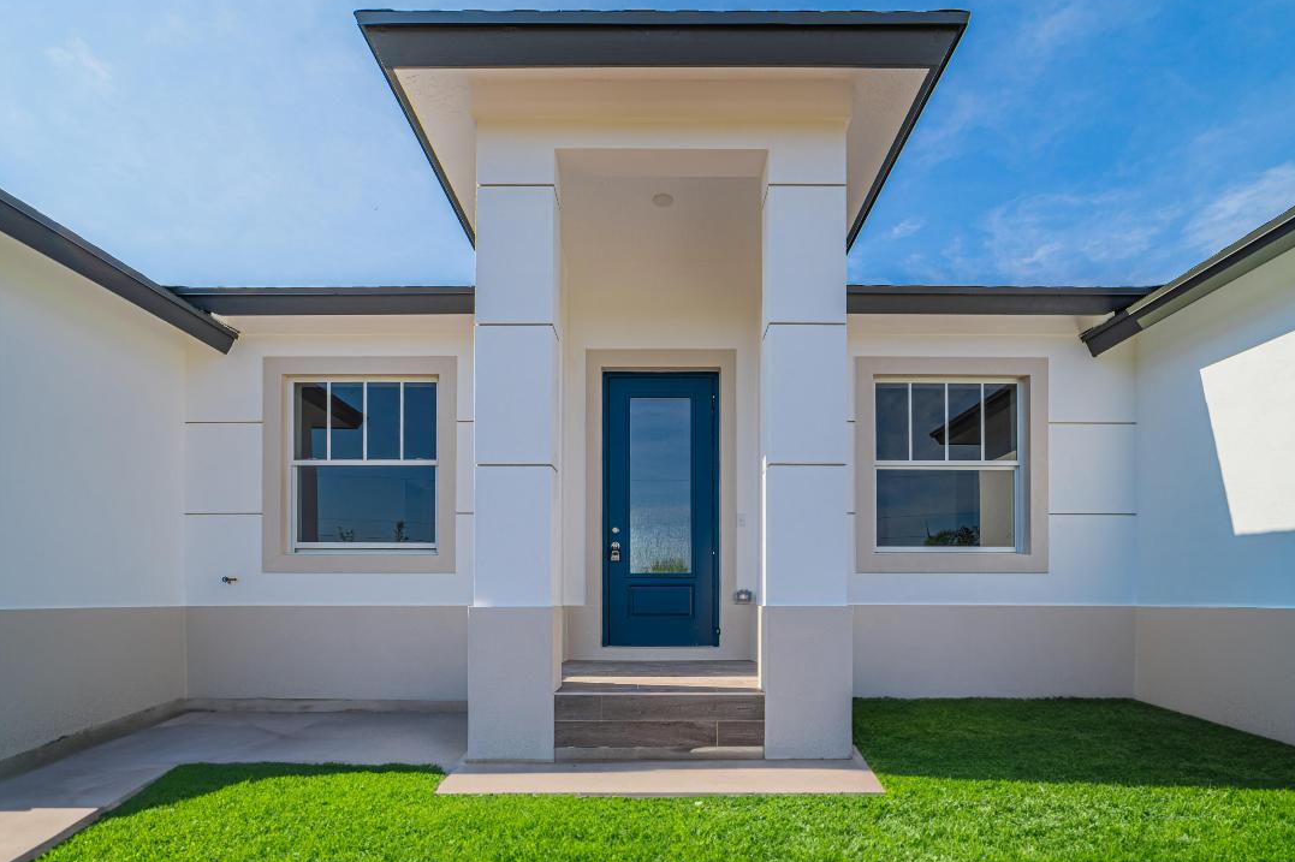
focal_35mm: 15
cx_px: 652
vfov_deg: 77.2
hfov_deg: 100.4
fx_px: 539
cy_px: 412
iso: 320
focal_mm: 14
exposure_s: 1/4000
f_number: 8
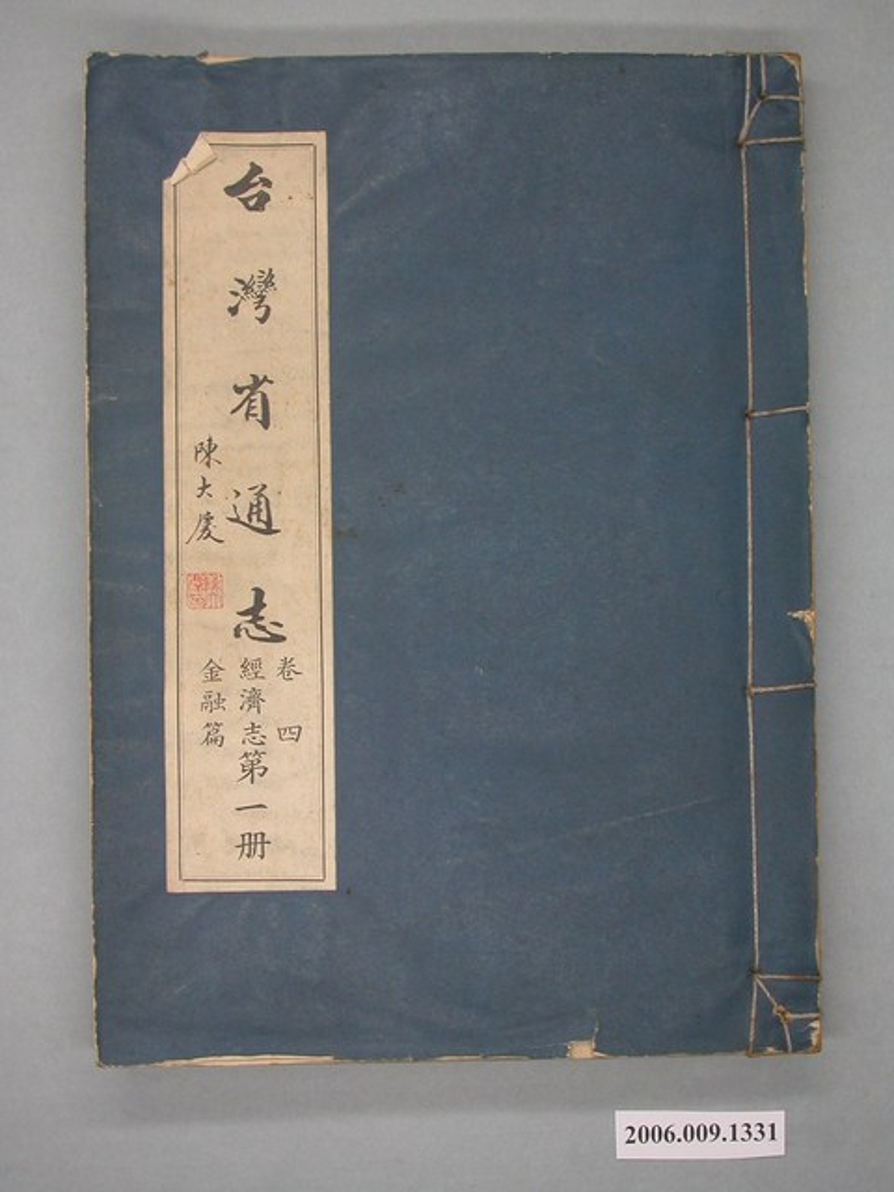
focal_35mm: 53
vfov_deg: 36.2
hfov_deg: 27.5
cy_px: 596
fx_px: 1825
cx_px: 447
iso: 100
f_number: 2.9
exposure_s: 1/49.8
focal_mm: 11.1
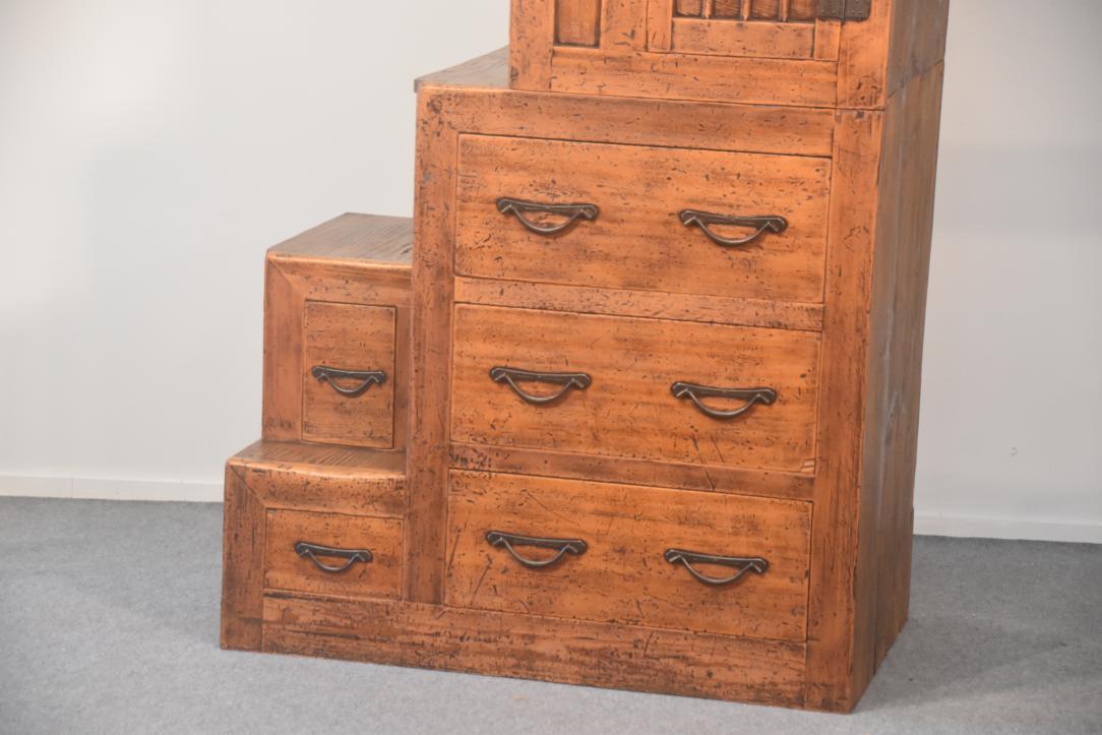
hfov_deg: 18.2
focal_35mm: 112
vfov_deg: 12.2
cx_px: 551
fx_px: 3444
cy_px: 368
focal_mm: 75
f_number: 5.3
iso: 2800
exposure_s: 1/60
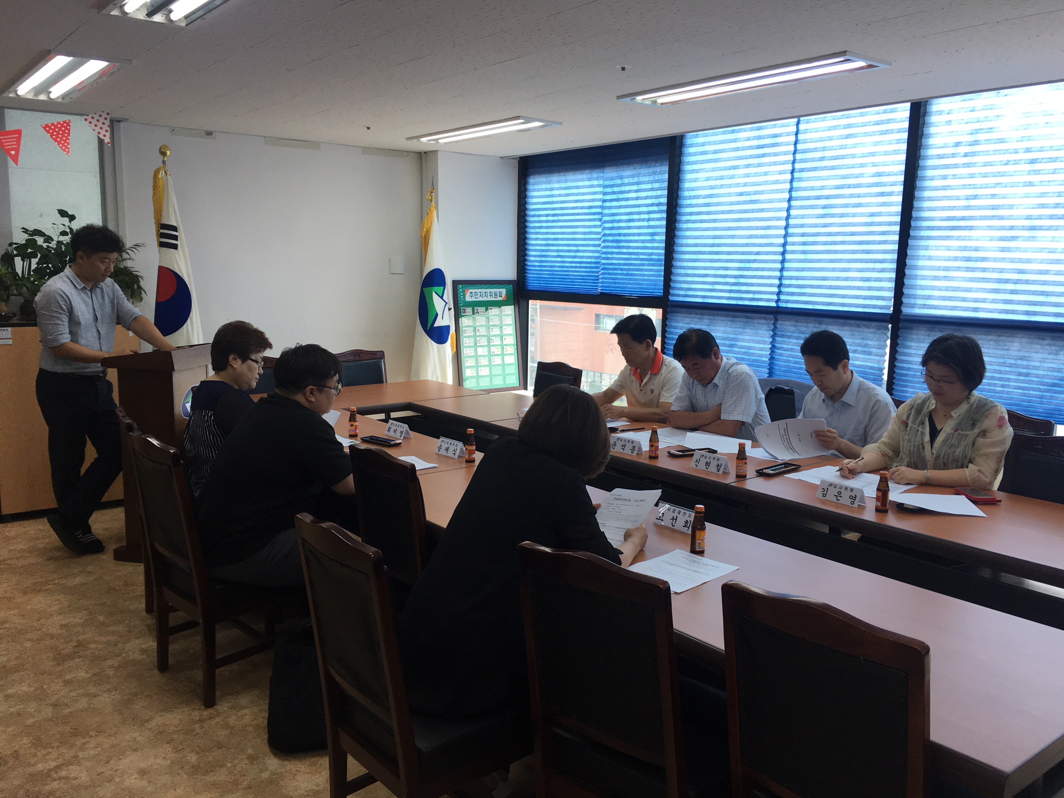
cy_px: 399
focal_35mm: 29
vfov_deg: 48.2
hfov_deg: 61.7
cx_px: 532
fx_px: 891
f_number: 2.2
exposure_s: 1/120
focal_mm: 4.15
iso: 40
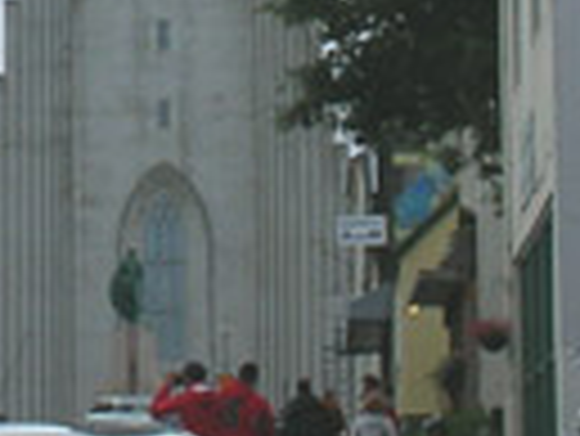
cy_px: -166
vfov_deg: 5.6
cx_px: -121
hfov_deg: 7.5
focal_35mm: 263
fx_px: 4411
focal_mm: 8.8
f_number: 10.5
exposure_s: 1/67.2
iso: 50
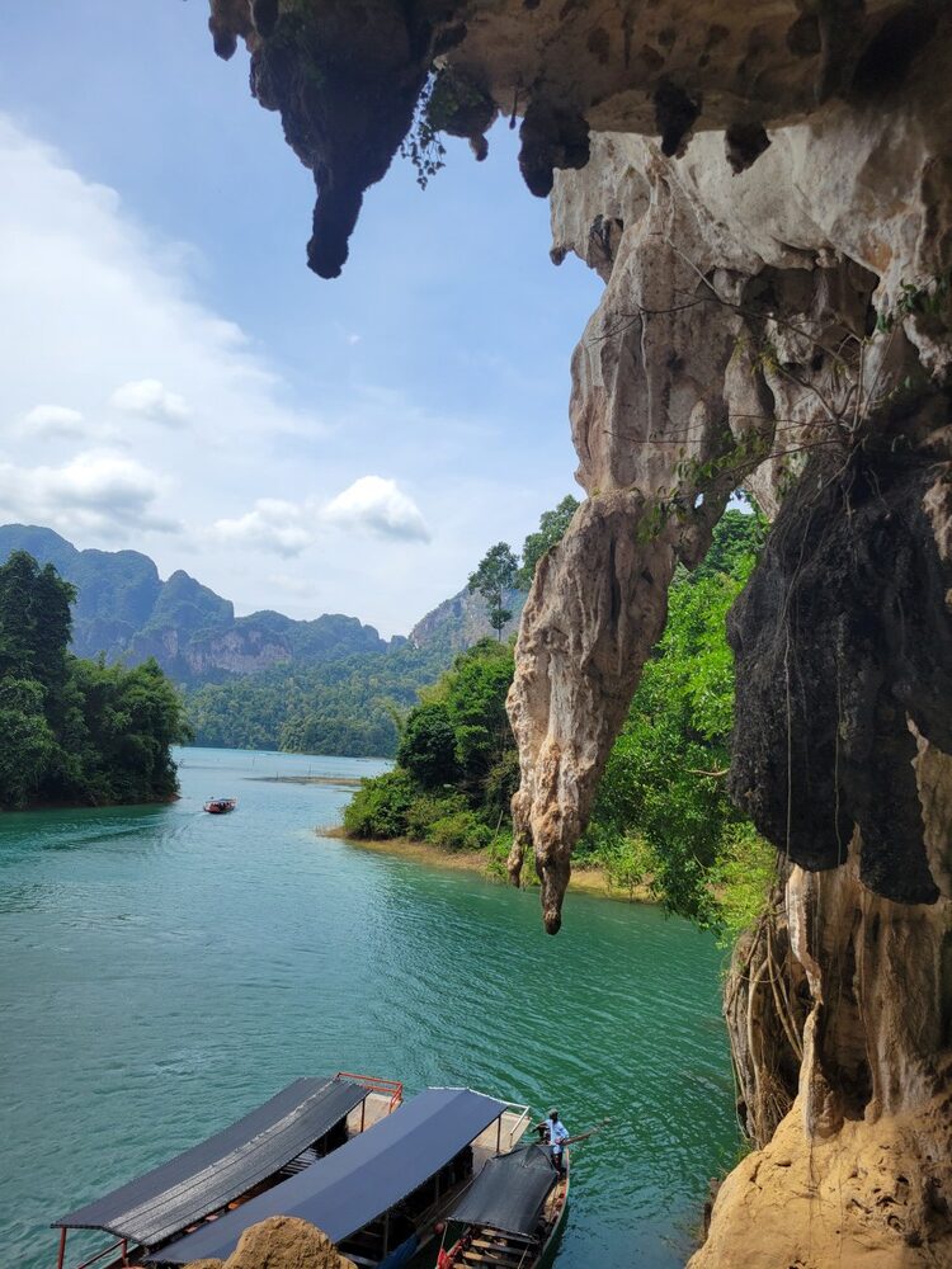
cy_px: 634
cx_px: 476
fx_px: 953
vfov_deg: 67.3
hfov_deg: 53.1
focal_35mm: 26
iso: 40
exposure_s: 1/2204
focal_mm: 5.4
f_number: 1.8
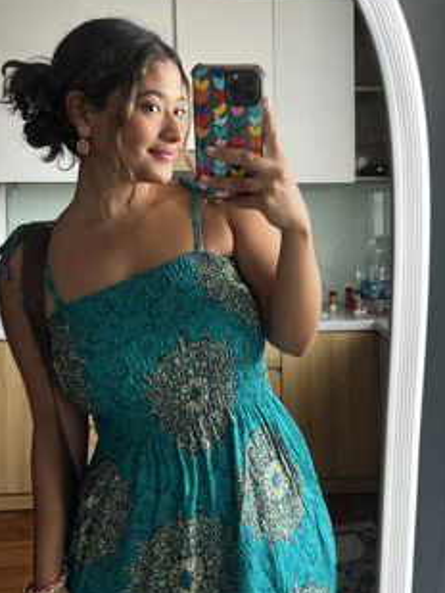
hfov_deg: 38.1
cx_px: 309
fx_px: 634
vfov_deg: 49.9
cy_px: 242
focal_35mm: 37
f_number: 1.5
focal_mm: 5.7
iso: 80
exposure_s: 1/121
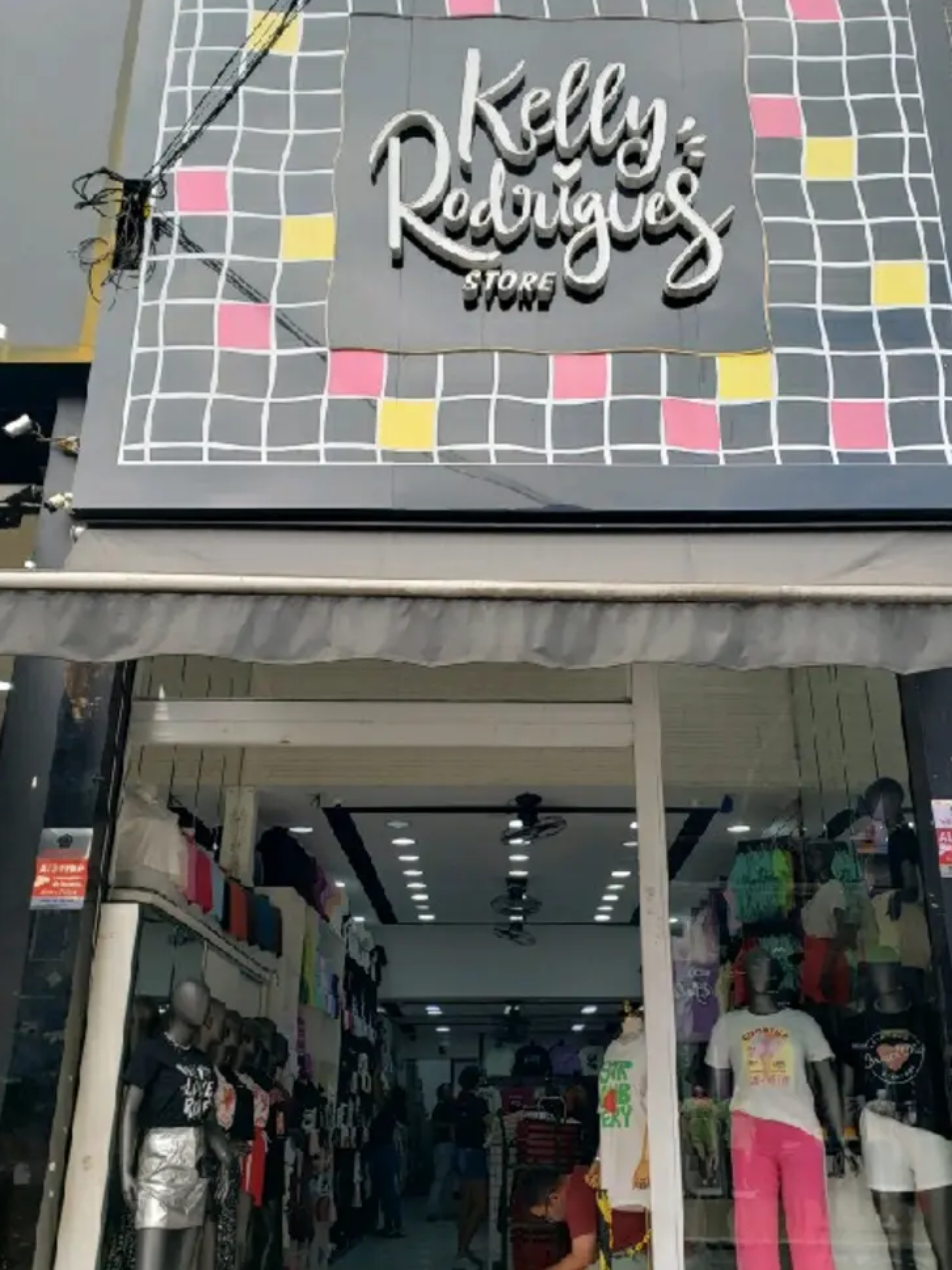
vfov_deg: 58.3
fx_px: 1137
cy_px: 686
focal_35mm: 31
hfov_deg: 45.3
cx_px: 542
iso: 50
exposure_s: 1/294
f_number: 2.4
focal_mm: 4.3
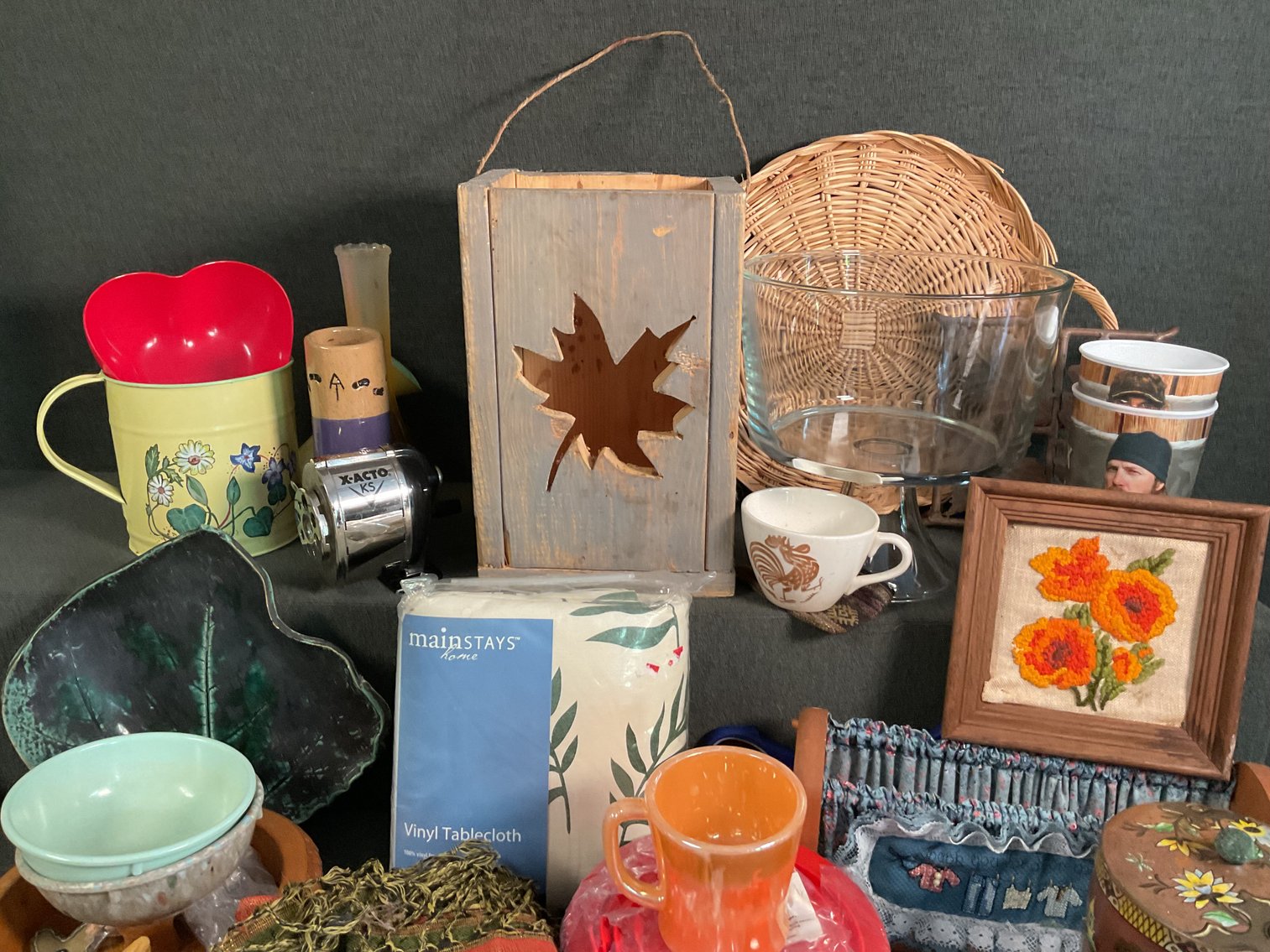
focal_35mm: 29
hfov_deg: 61.7
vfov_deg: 48.2
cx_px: 635
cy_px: 476
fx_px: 1064
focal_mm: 3
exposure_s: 1/60
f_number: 1.8
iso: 200
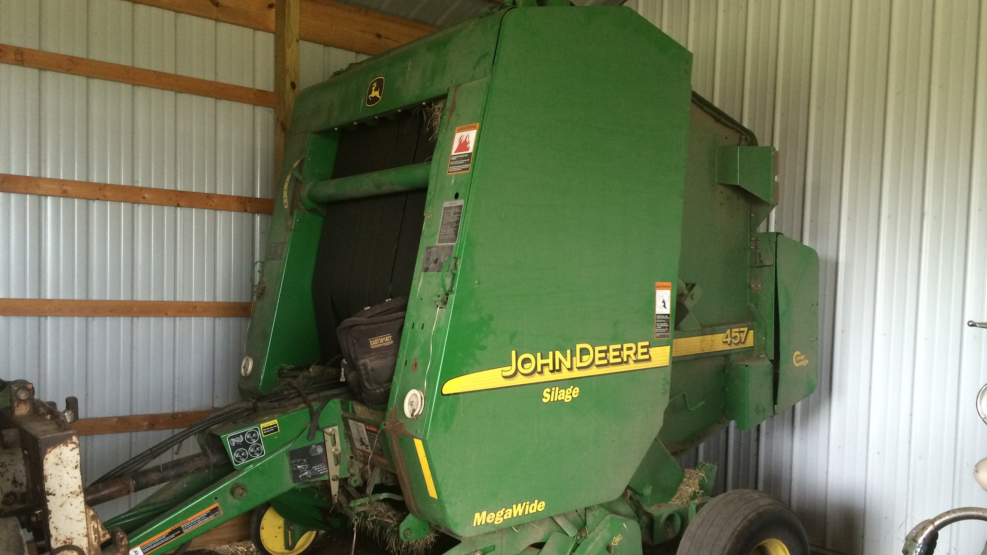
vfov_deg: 35.5
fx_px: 864
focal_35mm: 33
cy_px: 332
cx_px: 494
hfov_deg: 59.5
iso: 125
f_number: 2.2
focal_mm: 4.12
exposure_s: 1/30
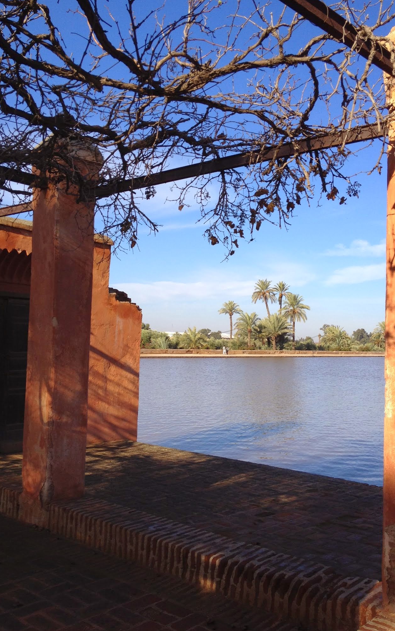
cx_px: 222
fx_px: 654
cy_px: 310
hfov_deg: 33.6
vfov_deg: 51.5
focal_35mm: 38
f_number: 2.4
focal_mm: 4.28
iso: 50
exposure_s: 1/1346
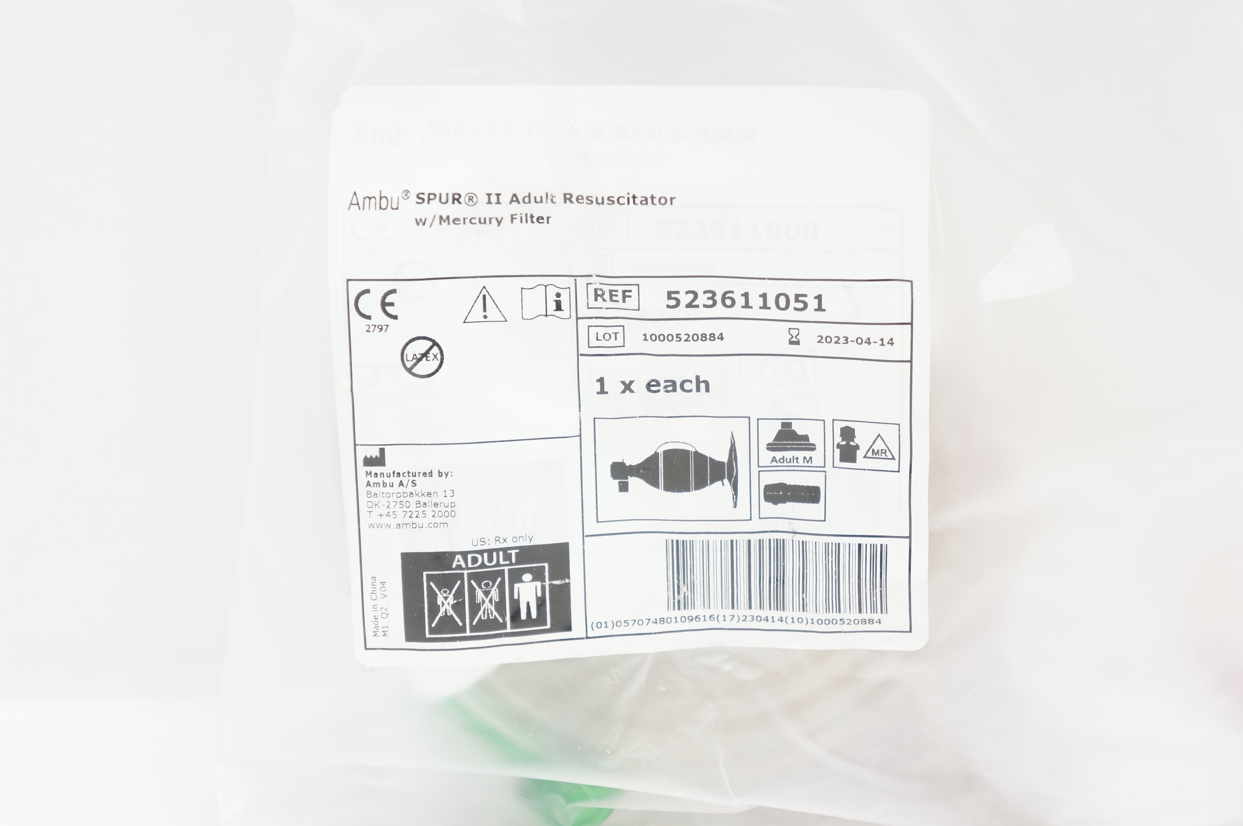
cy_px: 413
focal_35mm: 82
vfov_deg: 16.5
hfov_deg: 24.6
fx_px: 2845
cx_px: 622
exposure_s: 1/60
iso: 800
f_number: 5.6
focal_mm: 55
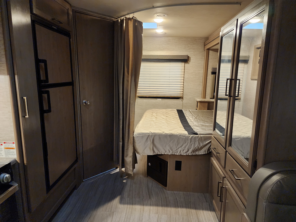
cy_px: 111
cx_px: 148
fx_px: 197
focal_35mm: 23
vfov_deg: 58.9
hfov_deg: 73.9
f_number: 1.8
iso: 640
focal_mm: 6.4
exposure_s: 1/60
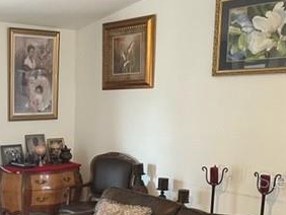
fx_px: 488
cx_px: 29
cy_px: 180
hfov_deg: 31.2
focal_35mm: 59
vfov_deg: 24.4
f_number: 1.6
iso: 320
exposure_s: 1/60
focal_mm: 5.1
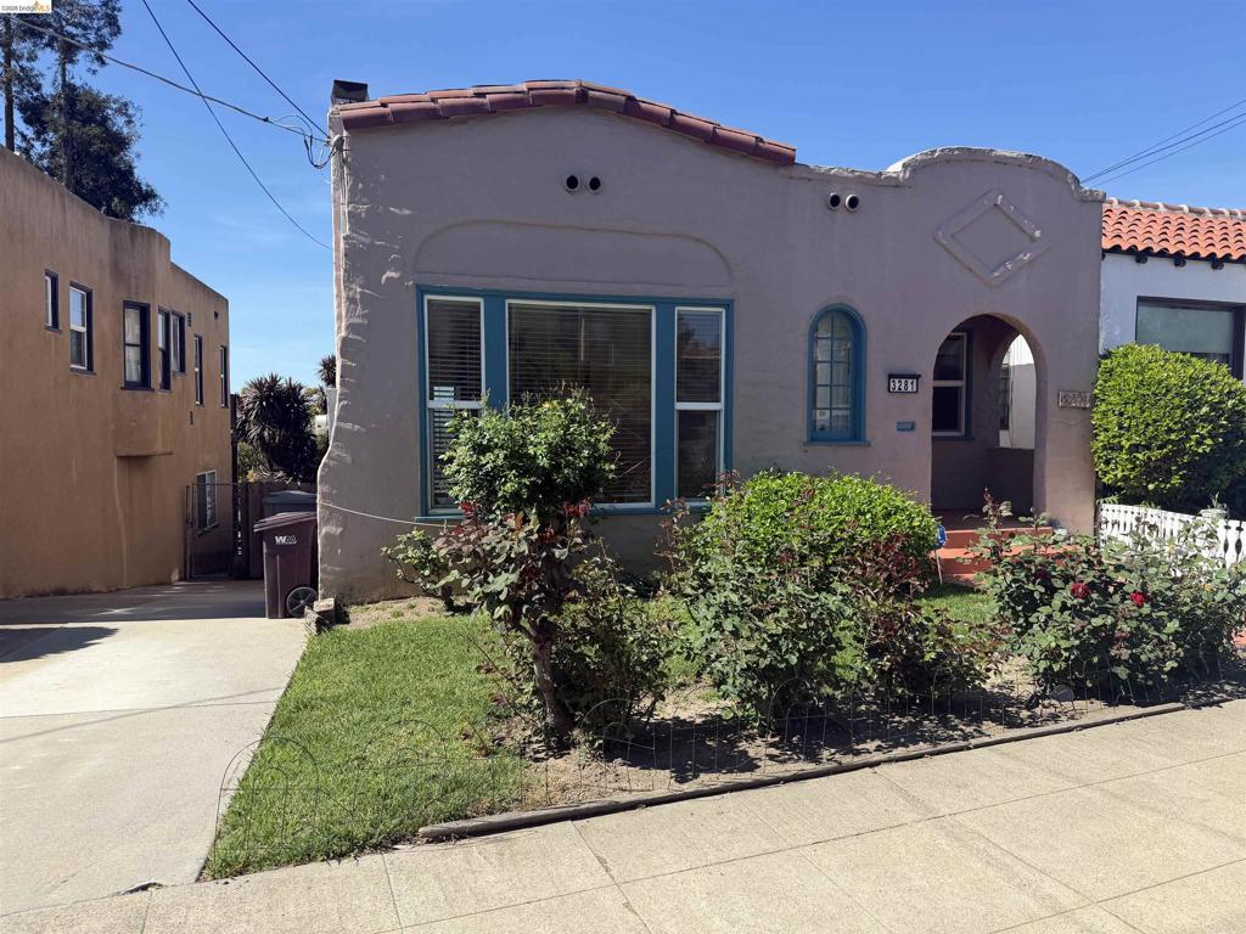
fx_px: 864
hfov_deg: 71.6
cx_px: 623
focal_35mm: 24
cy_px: 467
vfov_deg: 56.8
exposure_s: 1/3145
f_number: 1.78
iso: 80
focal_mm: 6.76
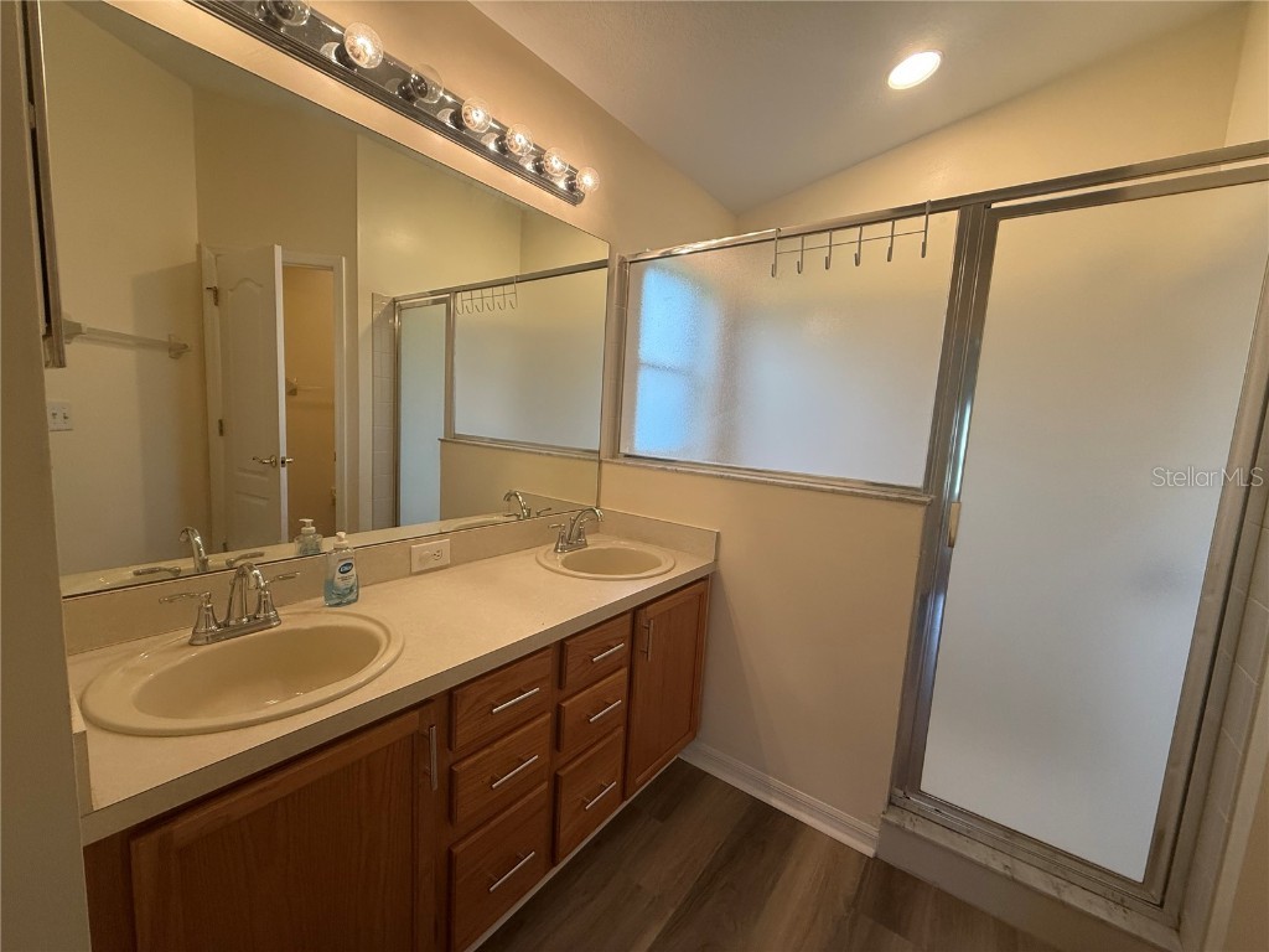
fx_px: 513
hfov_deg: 102.1
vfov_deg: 85.7
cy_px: 476
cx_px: 634
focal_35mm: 14
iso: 160
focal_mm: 2.22
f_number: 2.2
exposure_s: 1/120
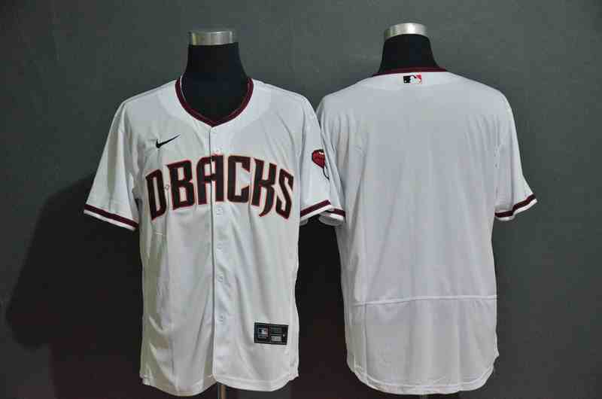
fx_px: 1302
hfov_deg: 26.0
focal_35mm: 78
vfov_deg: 17.4
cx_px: 301
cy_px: 200
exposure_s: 1/60
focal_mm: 52
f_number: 4.8
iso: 4000
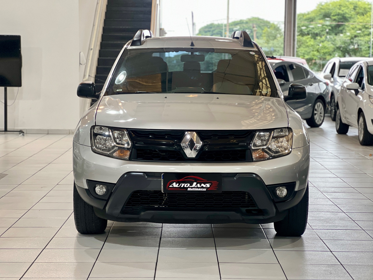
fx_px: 830
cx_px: 186
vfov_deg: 19.1
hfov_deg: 25.3
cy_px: 140
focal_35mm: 77
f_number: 2.8
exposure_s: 1/40
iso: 200
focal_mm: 9
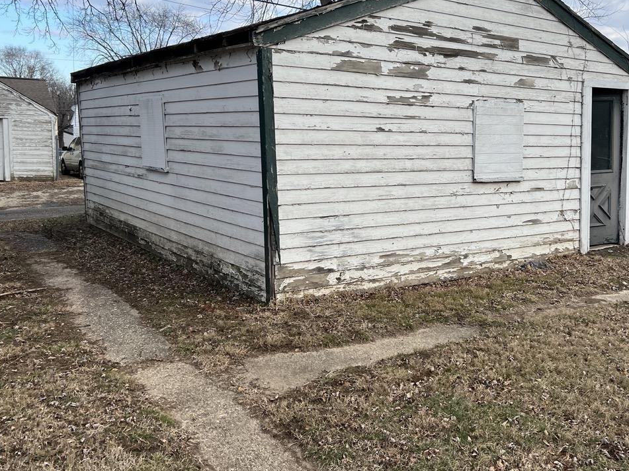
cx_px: 355
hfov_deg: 52.5
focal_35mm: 35
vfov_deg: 40.6
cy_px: 199
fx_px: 636
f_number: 1.5
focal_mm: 5.7
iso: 50
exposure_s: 1/1124
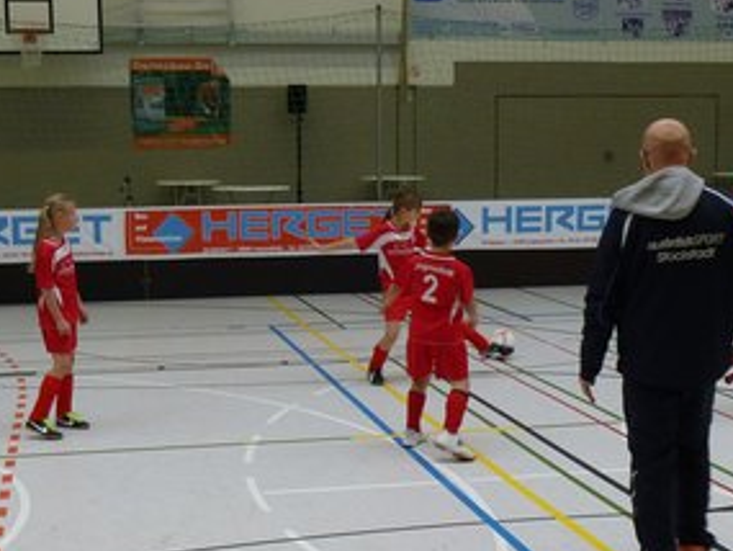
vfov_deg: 24.8
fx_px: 1250
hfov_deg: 32.7
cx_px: 345
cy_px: 346
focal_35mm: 59
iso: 160
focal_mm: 4.3
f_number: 3.3
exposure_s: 1/60
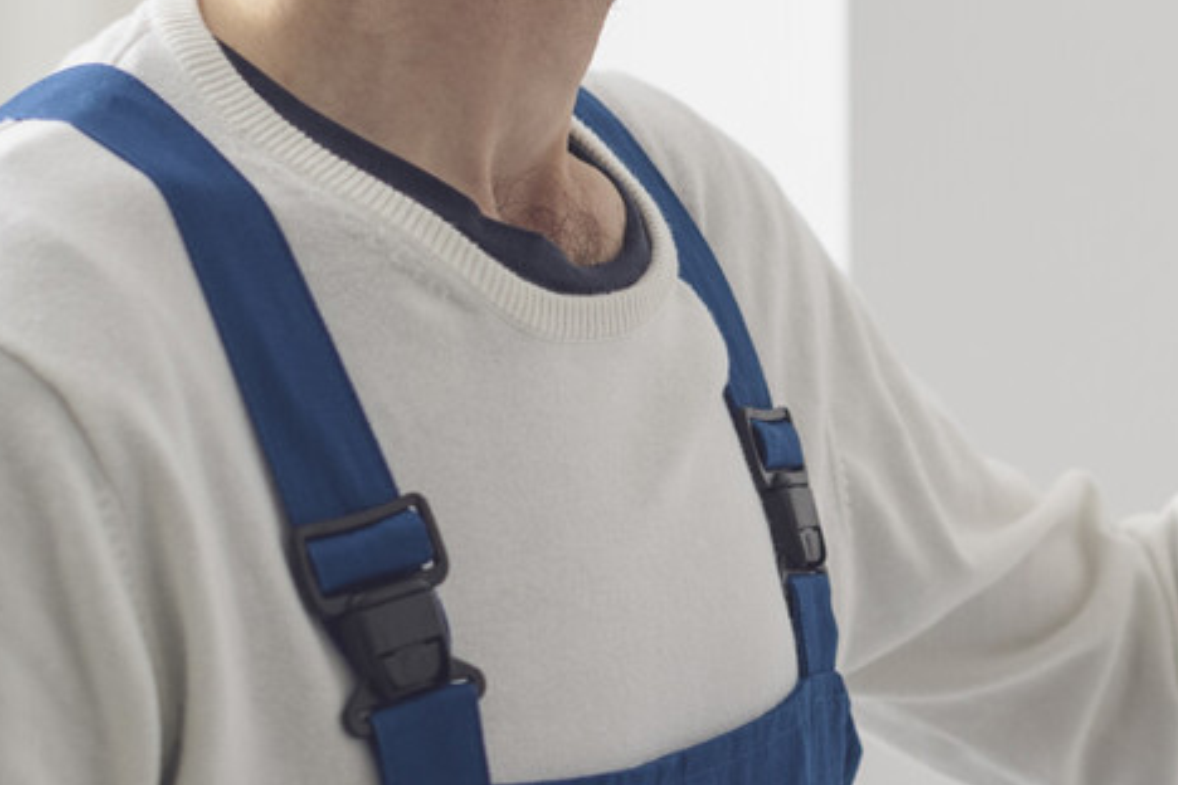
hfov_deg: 11.8
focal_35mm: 171
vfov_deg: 8.0
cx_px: 1332
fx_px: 5595
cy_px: 156
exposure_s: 1/100
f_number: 2.8
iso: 250
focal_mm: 50
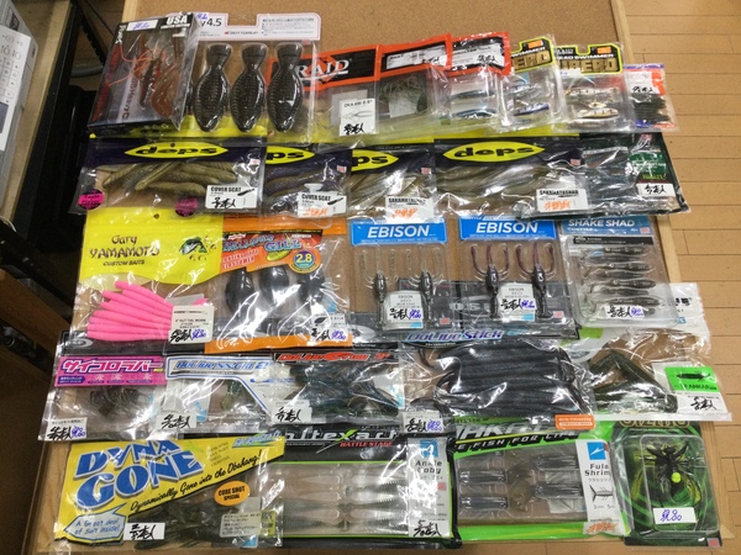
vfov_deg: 45.4
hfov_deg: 58.4
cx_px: 370
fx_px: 664
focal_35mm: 31
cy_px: 278
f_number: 2.4
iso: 25
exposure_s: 1/30
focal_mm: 3.3
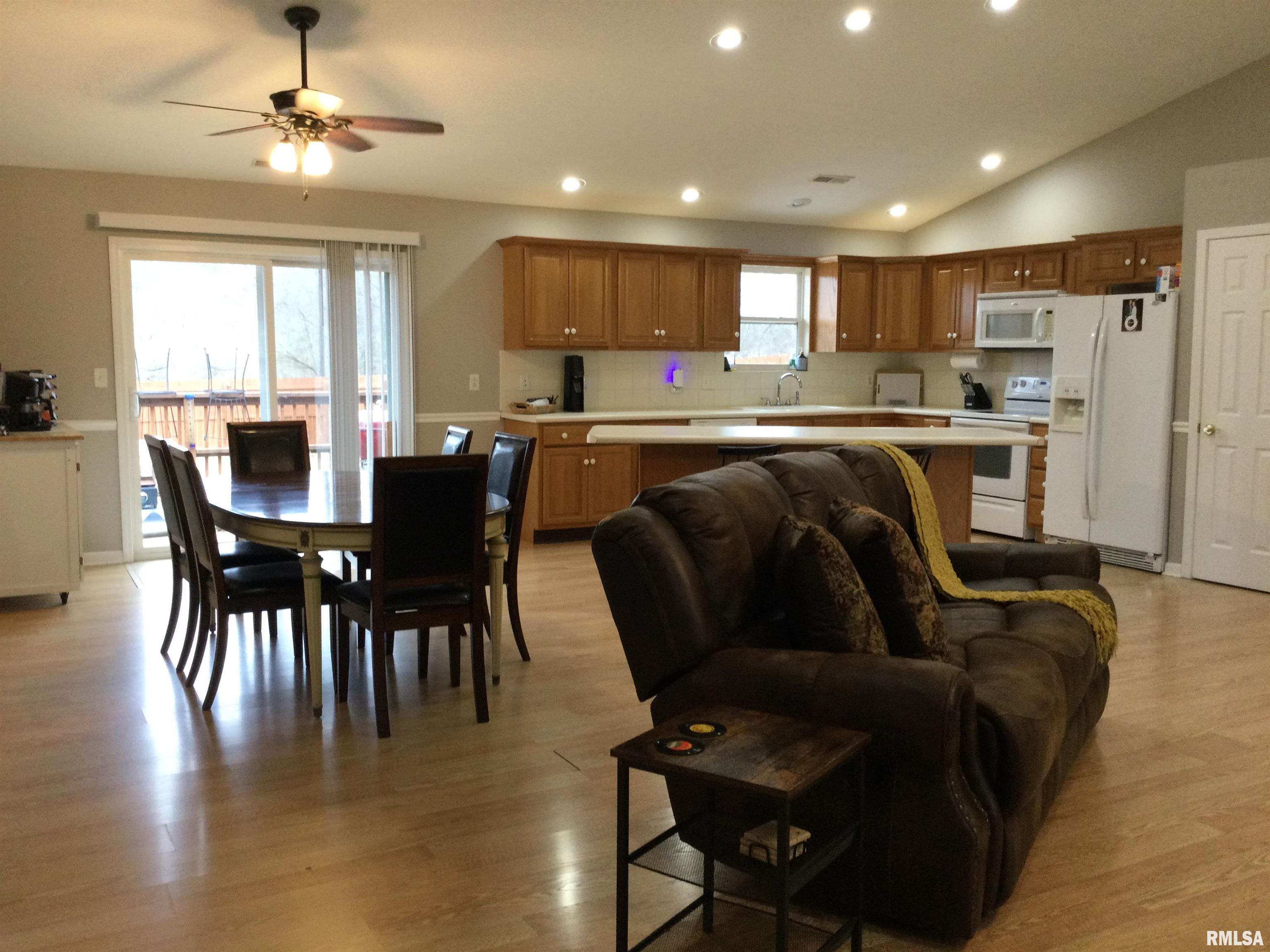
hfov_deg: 58.4
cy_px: 476
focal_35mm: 31
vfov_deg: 45.4
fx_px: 1137
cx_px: 635
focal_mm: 3.3
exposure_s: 1/30
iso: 64
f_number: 2.4
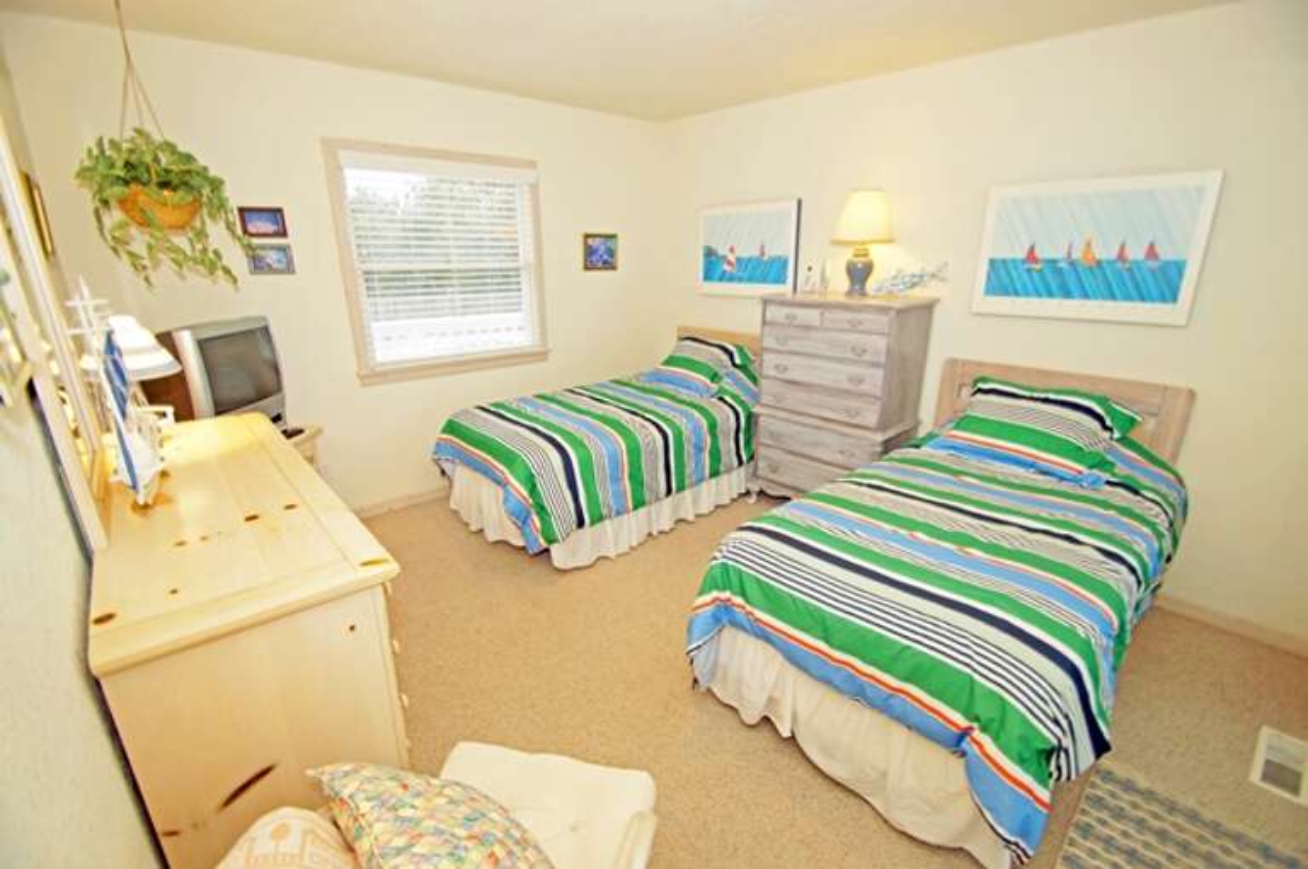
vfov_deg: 77.2
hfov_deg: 100.5
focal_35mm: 15
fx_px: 544
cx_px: 654
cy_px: 434
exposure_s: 1/60
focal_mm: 10
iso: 400
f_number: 3.5
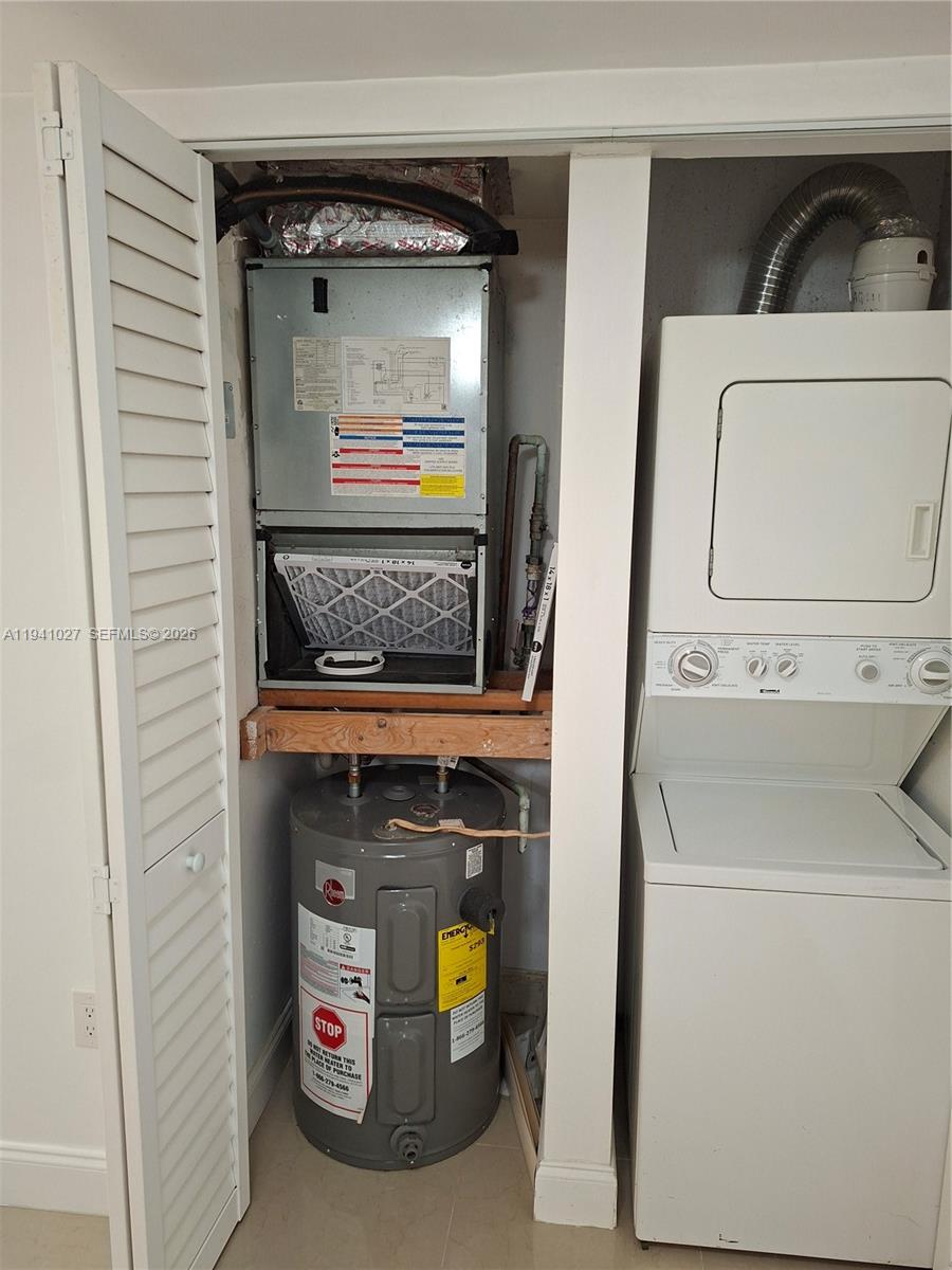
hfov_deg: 58.9
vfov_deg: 73.9
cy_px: 635
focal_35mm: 23
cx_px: 476
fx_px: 843
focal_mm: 5.54
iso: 250
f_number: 1.8
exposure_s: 1/60
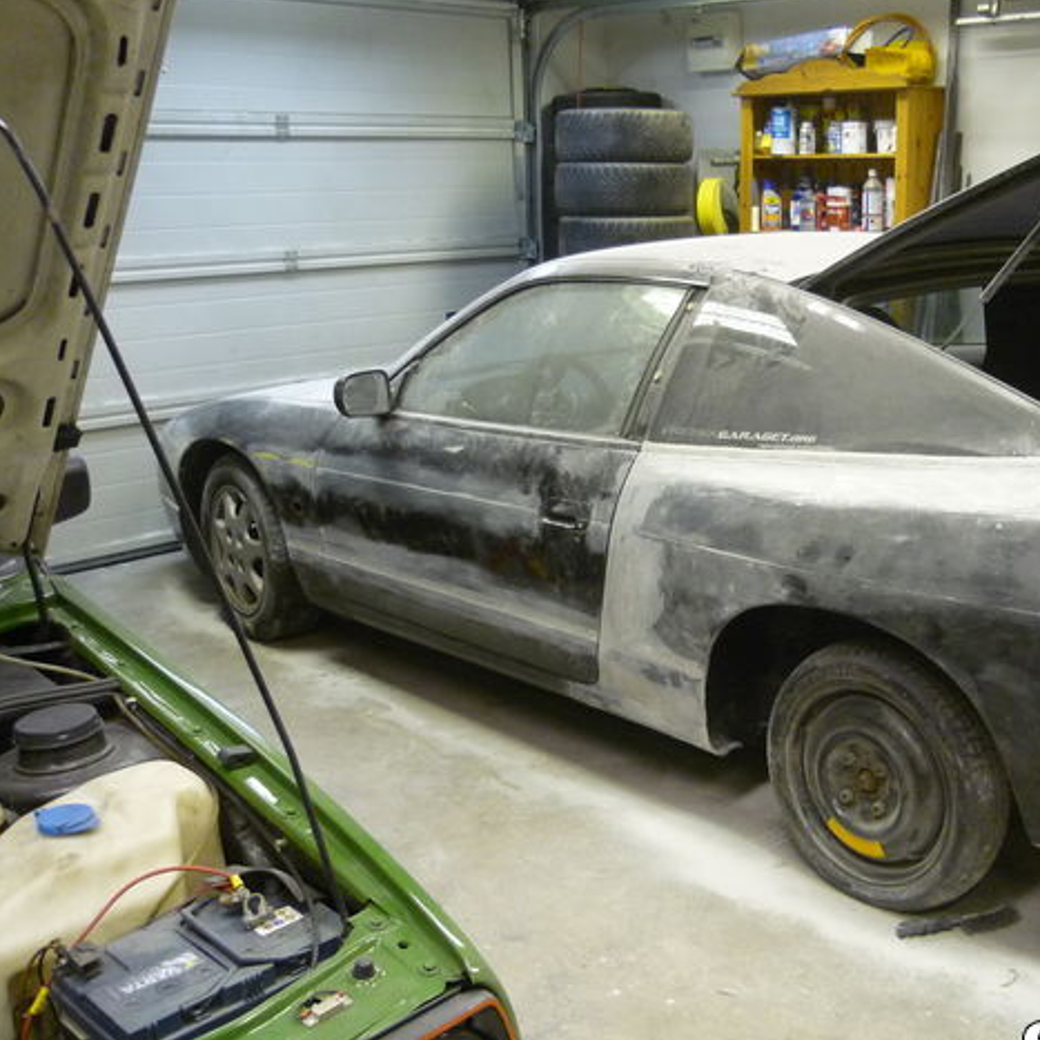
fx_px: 1360
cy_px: 521
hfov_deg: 41.3
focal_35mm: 40
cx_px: 693
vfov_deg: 41.9
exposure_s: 1/30
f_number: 2.8
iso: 320
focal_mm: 5.5
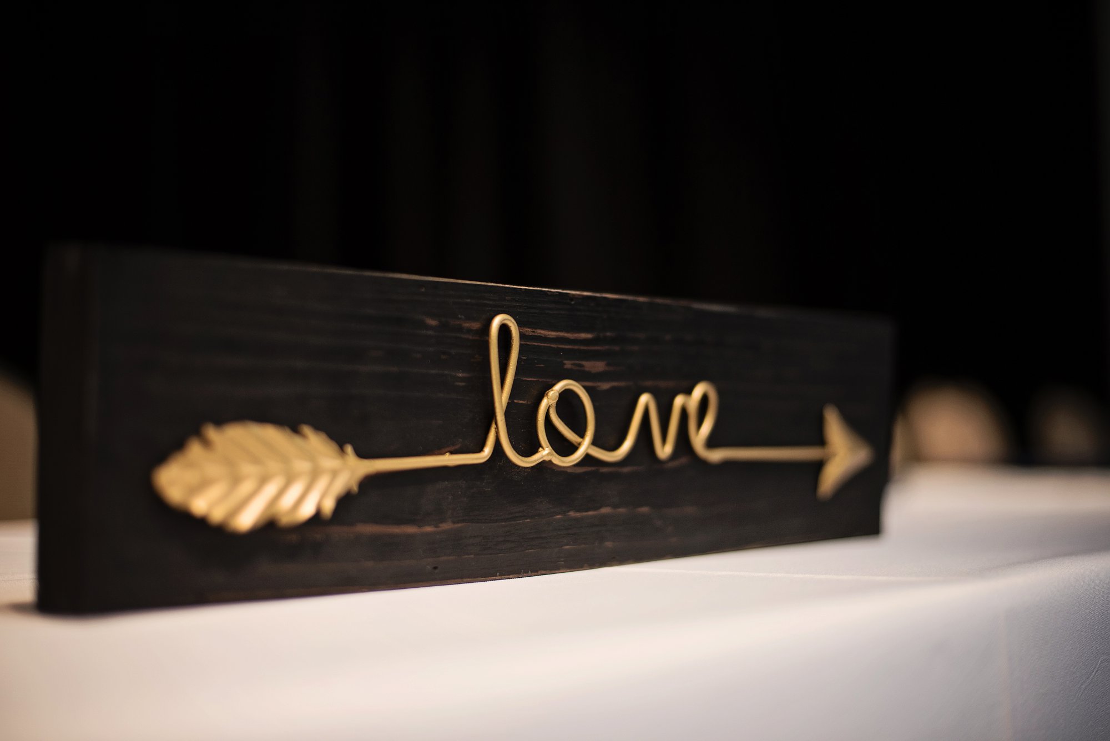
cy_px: 370
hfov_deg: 39.6
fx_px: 1542
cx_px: 555
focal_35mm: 50
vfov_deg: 27.0
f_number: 1.8
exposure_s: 1/500
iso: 320
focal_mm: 50
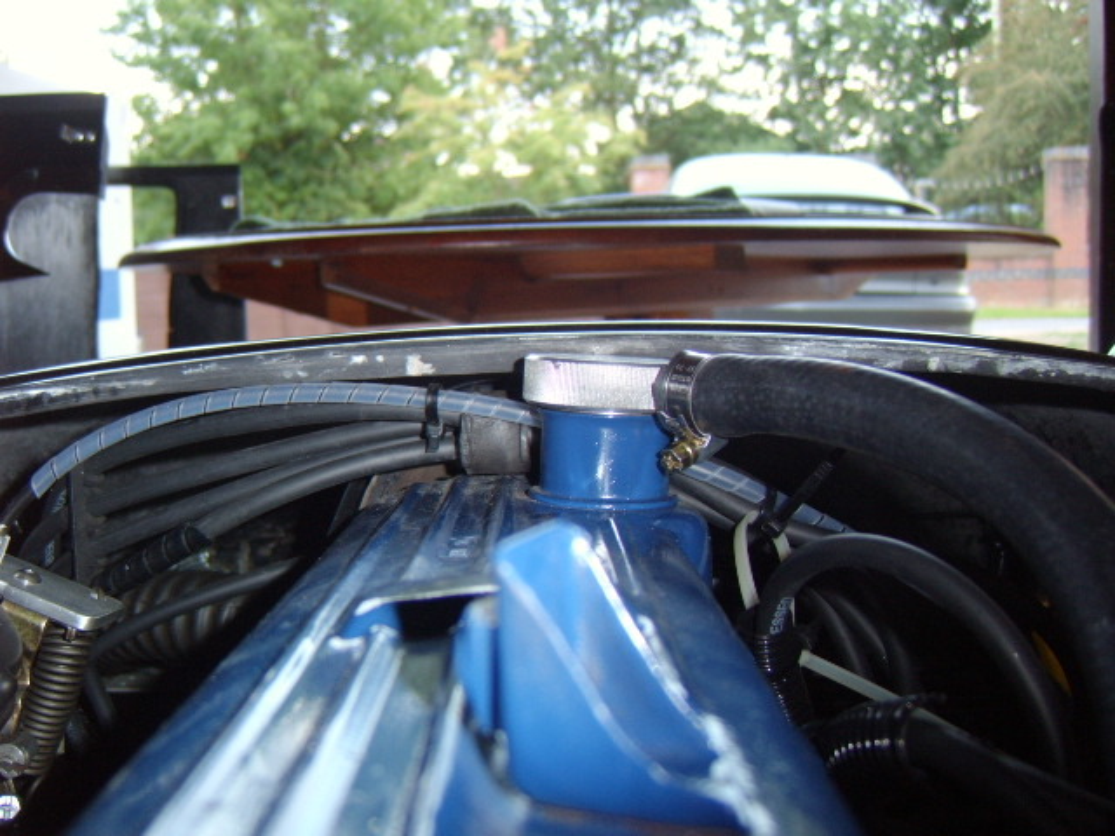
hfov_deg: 58.4
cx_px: 558
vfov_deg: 45.4
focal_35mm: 31
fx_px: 999
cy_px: 418
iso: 141
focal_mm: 8.13
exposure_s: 1/30
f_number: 2.7
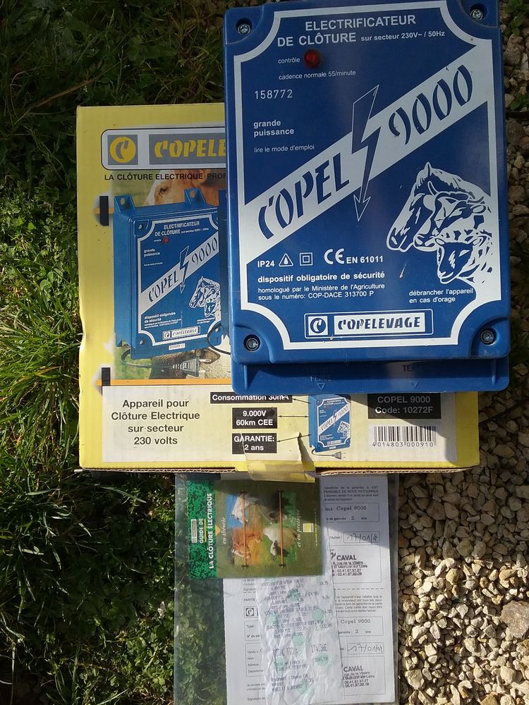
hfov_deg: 45.4
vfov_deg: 58.4
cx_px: 264
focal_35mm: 31
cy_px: 352
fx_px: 632
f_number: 2.2
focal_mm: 3.3
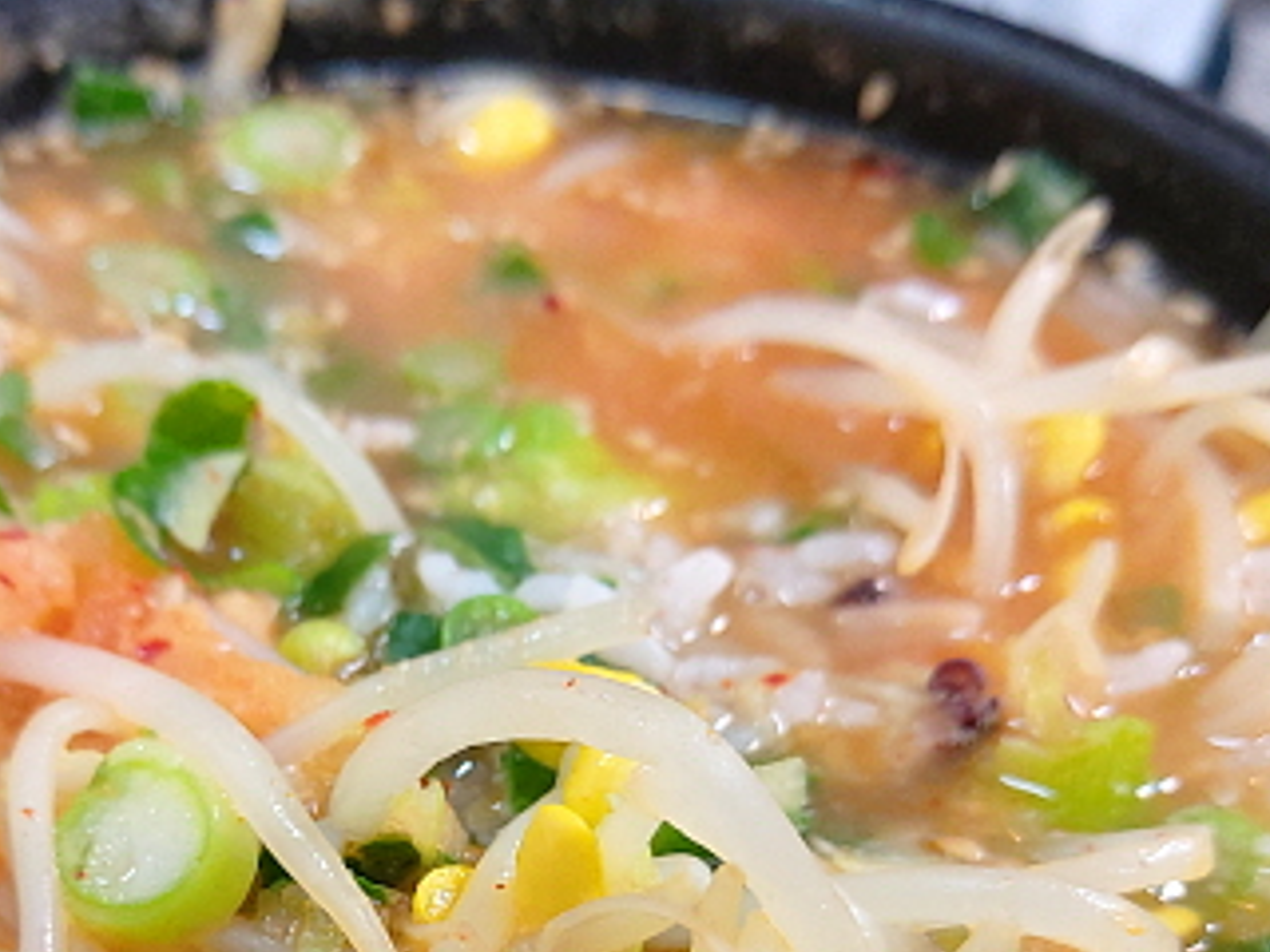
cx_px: 437
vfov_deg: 27.9
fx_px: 1834
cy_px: 885
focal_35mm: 50
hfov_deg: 37.8
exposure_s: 1/60
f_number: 2
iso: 200
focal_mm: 4.58
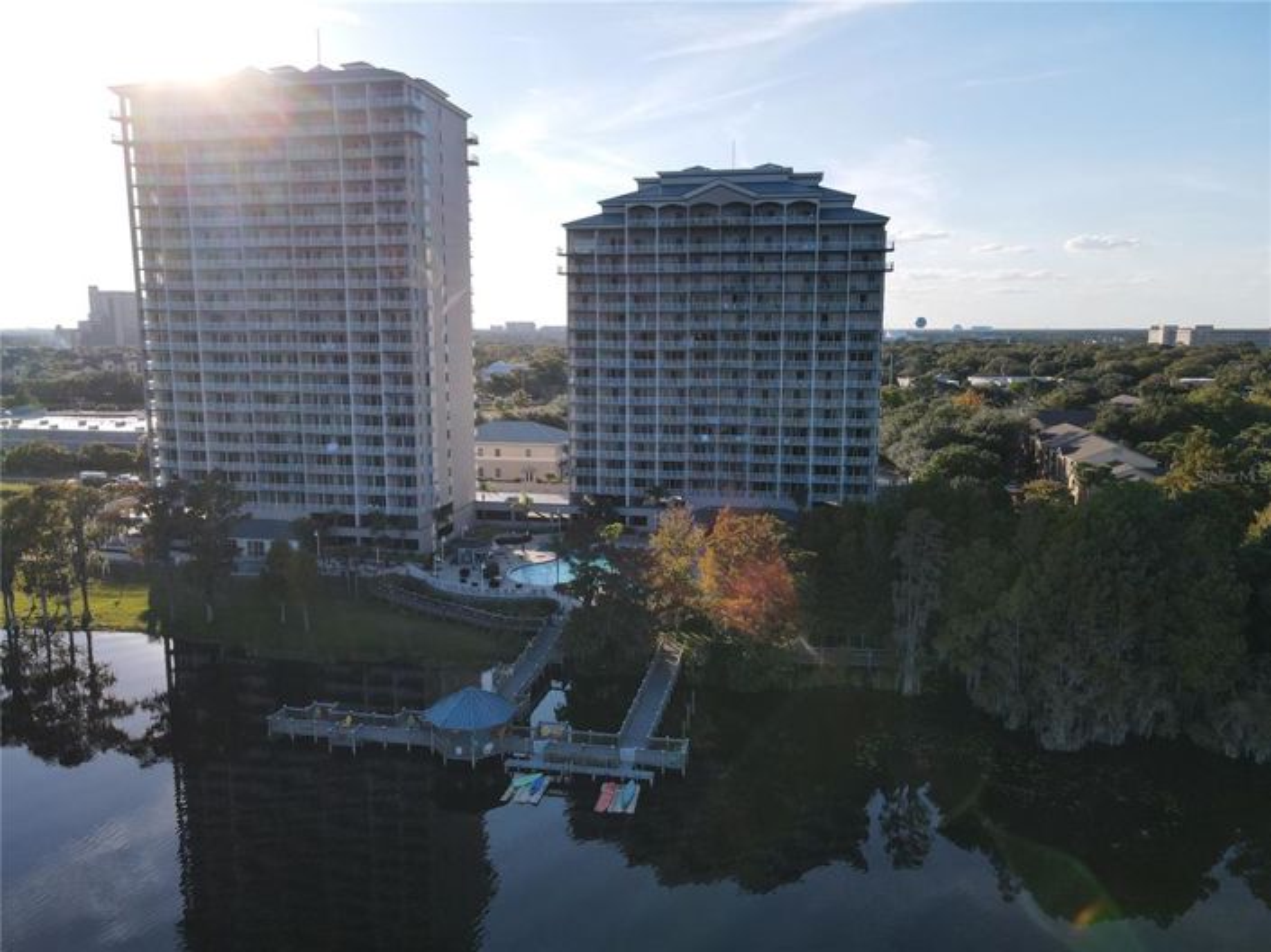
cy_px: 476
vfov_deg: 56.8
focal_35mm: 24
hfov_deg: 71.6
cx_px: 636
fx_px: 881
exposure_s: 1/640
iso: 110
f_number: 2.8
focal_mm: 4.5
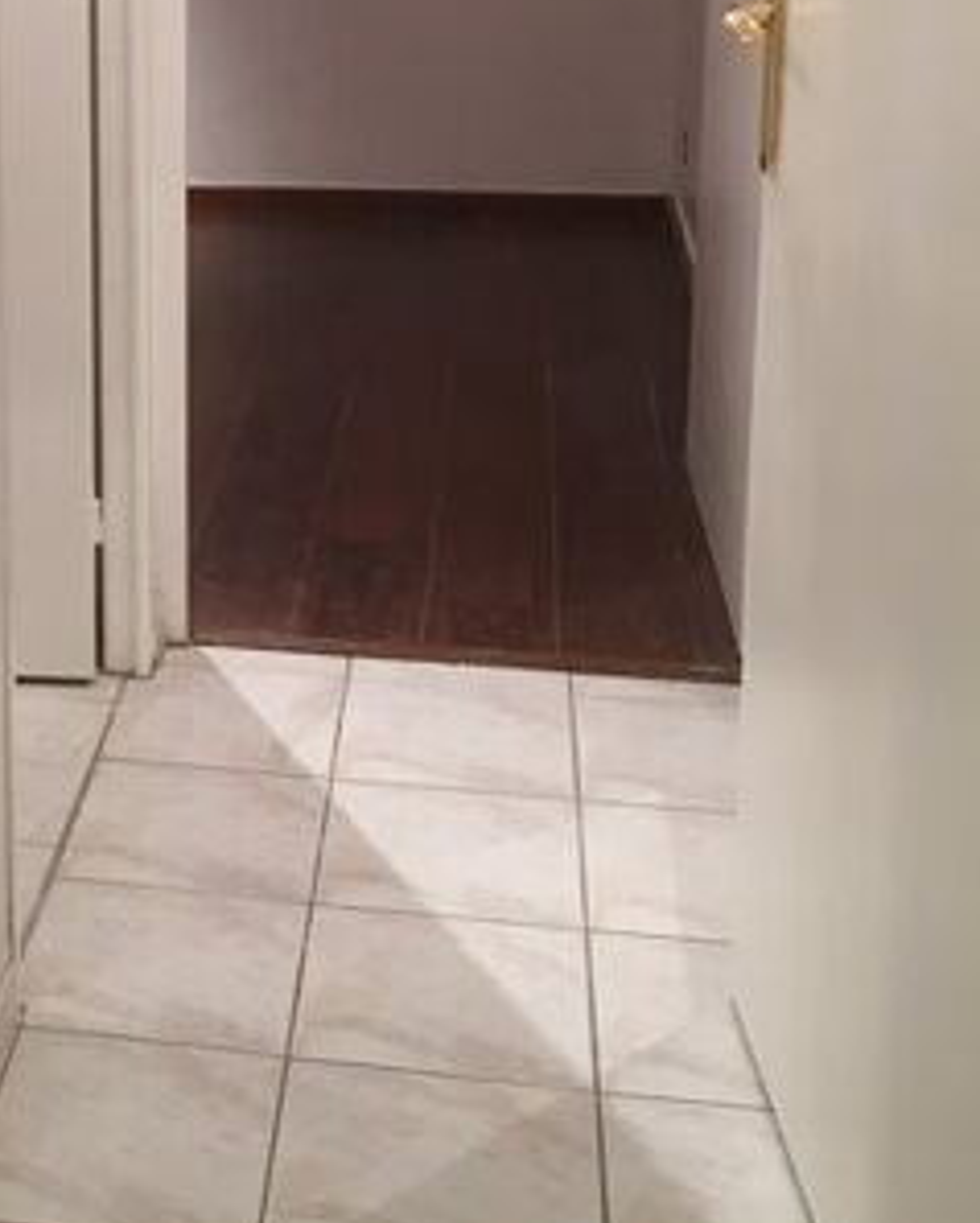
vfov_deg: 29.9
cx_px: -4
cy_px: 165
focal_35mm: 61
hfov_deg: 23.9
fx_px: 2209
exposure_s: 1/33
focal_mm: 4.15
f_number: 2.2
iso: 100
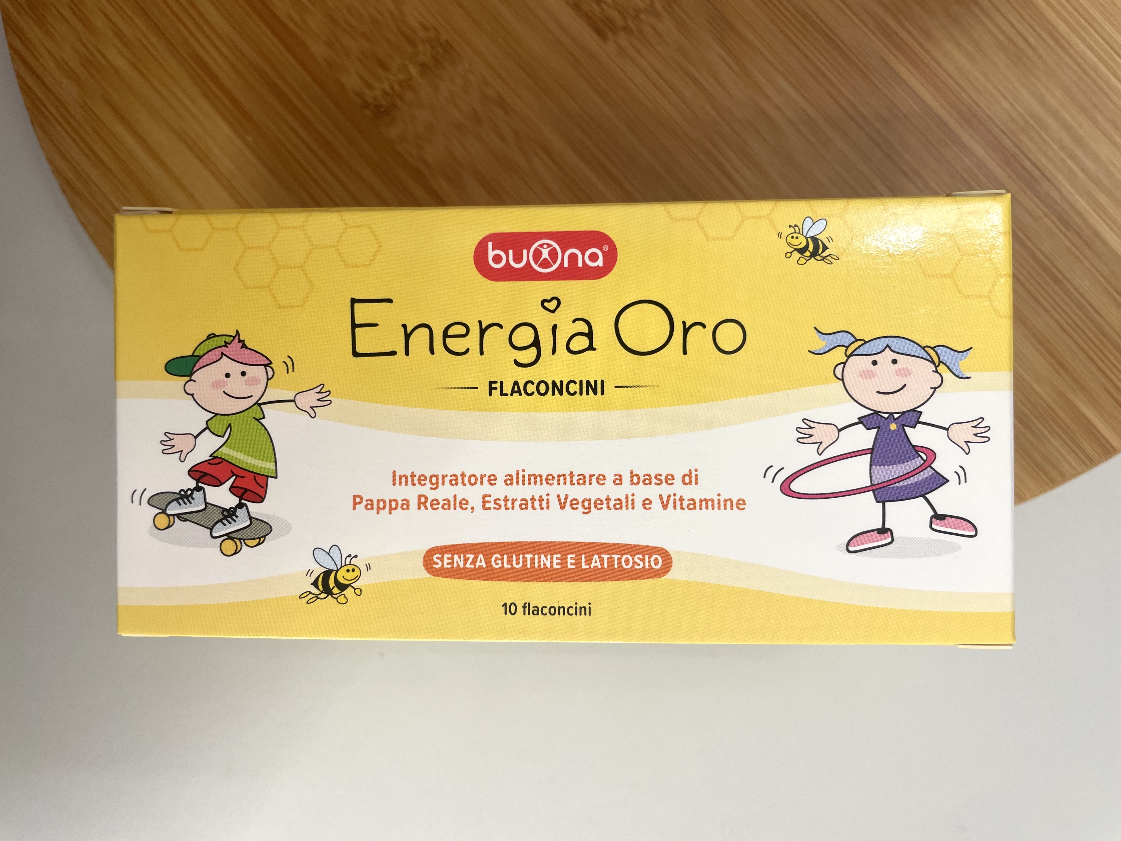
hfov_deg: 67.3
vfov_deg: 53.1
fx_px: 842
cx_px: 560
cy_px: 420
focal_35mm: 26
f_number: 1.6
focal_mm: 4.2
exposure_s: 1/100
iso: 50
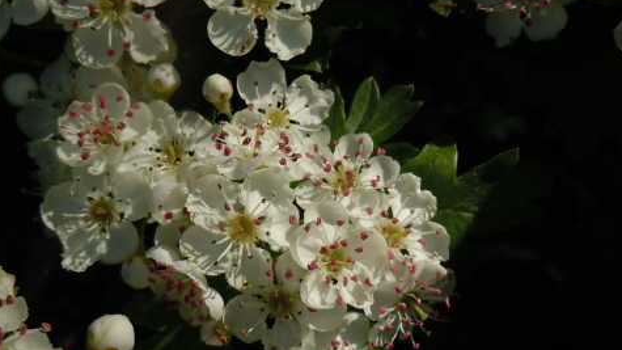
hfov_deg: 46.4
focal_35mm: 44
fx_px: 726
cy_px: 50
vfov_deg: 26.4
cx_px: 310
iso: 100
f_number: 3.5
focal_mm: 5.4
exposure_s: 1/1000
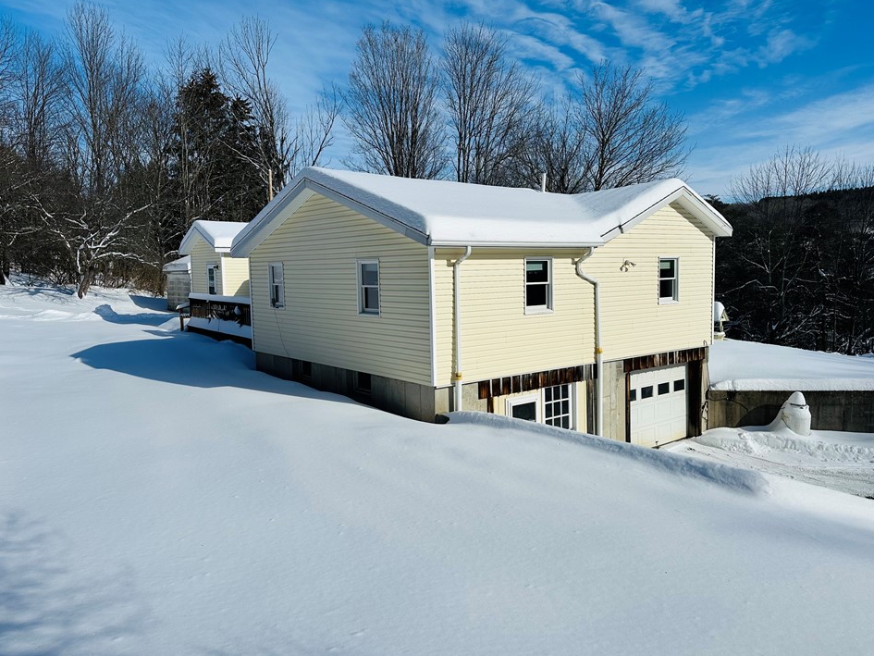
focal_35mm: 26
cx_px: 458
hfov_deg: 67.3
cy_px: 319
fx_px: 657
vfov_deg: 53.1
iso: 80
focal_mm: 6.86
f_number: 1.78
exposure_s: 1/12048
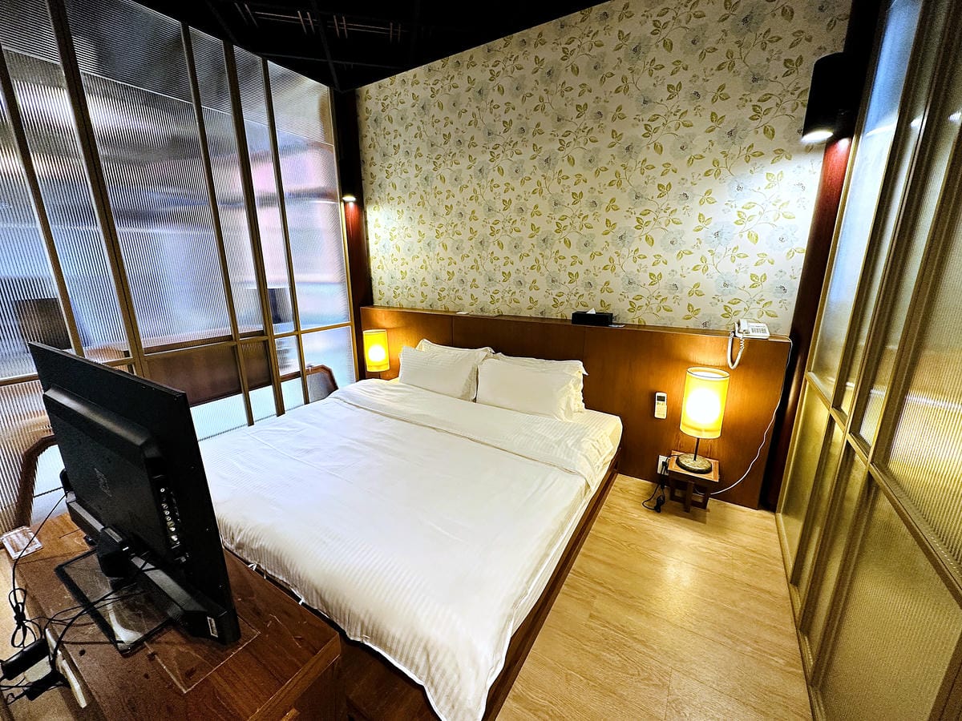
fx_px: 389
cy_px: 360
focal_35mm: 14
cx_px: 481
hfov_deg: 102.1
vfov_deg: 85.7
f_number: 2.2
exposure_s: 1/60
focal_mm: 2.22
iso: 250
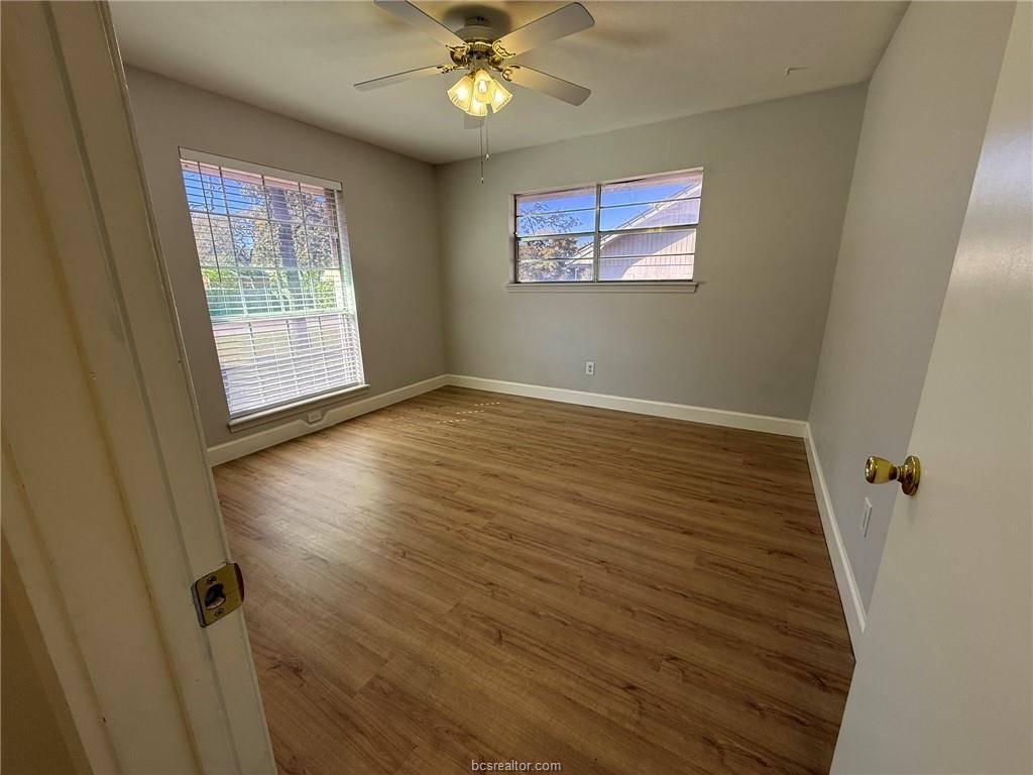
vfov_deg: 85.7
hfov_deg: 102.1
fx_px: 418
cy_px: 388
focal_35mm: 14
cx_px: 516
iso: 64
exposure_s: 1/138
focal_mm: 2.22
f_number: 2.2
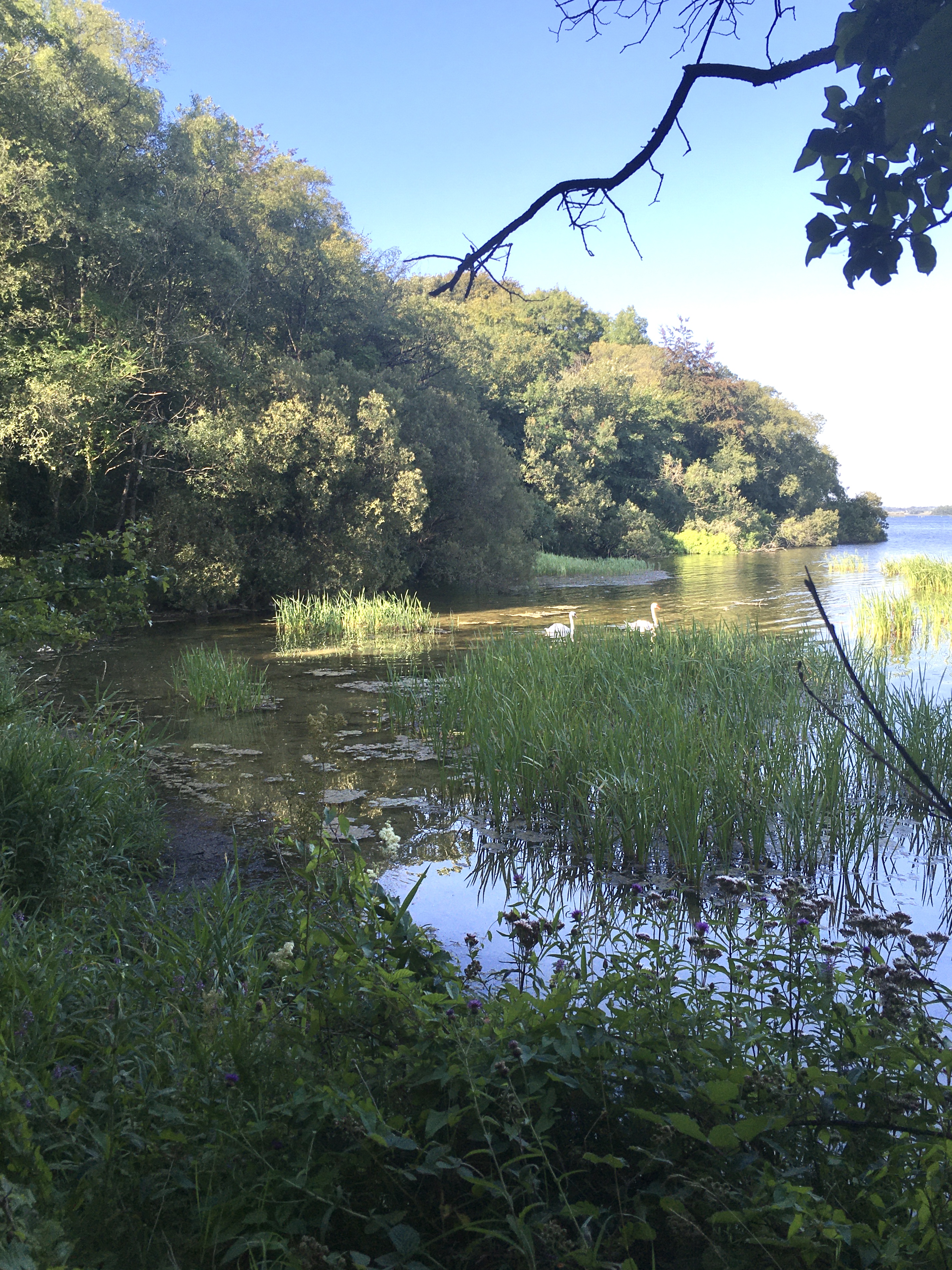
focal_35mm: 29
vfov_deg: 61.7
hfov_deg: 48.2
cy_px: 635
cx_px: 476
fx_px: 1064
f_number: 2.2
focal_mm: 4.15
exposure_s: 1/455
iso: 25
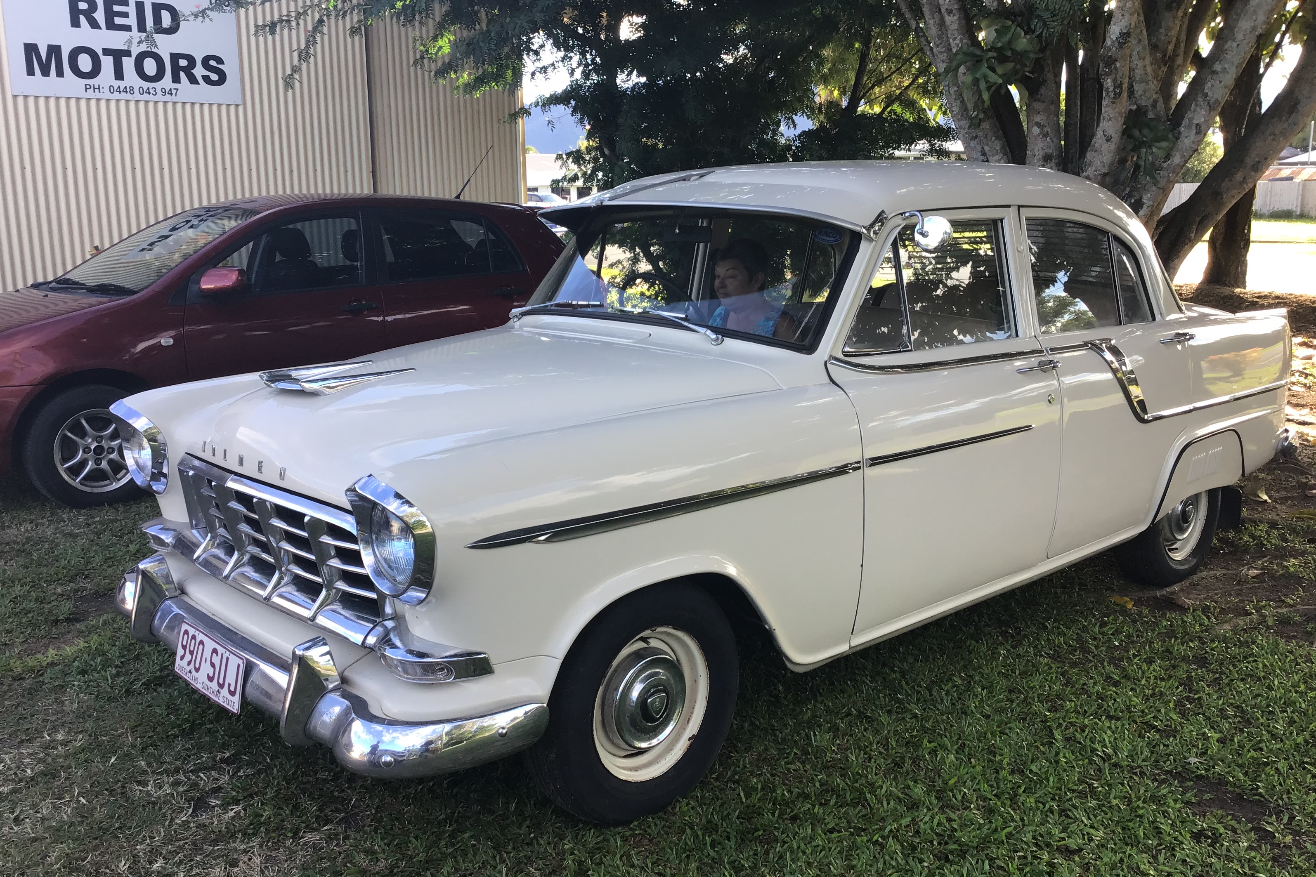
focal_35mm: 33
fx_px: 1206
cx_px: 646
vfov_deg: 40.0
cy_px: 460
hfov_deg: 57.2
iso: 25
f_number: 2.4
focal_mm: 3.3
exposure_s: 1/106
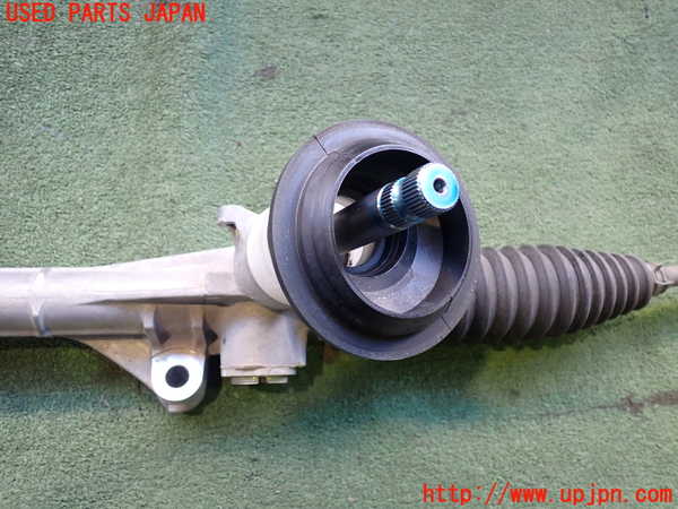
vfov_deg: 46.8
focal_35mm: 30
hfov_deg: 60.0
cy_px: 254
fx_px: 588
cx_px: 339
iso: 200
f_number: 2.3
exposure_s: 1/40
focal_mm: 5.4
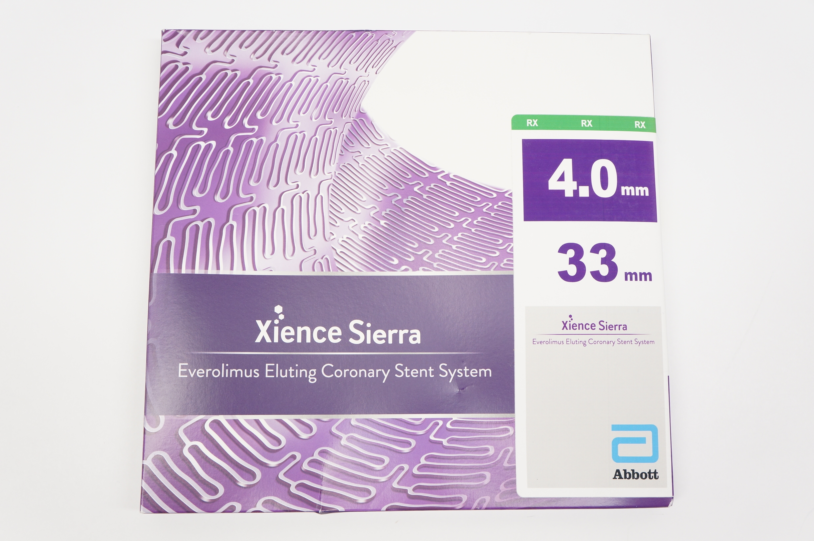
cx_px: 407
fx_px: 745
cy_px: 270
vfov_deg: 39.9
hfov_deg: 57.3
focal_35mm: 33
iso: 400
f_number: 5.6
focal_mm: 22
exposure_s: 1/60
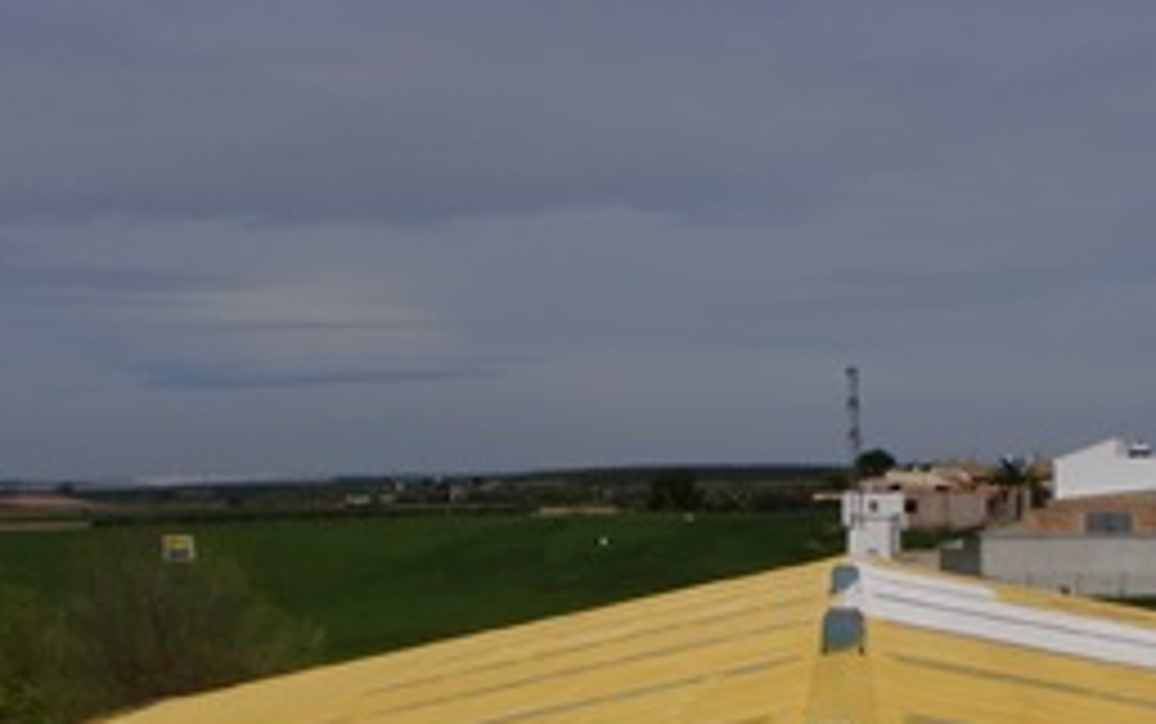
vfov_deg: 16.2
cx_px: 879
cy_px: 890
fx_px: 2427
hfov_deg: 26.4
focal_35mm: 77
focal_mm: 6.3
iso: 64
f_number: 5.6
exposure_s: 1/2000
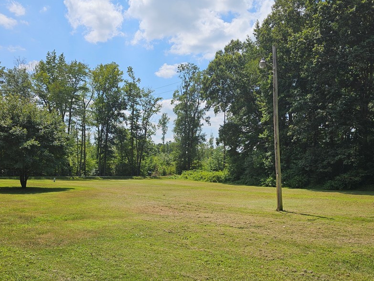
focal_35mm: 30
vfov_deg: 46.5
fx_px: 324
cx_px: 199
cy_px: 173
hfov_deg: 59.9
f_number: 1.7
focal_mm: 6.3
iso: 10
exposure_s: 1/1154
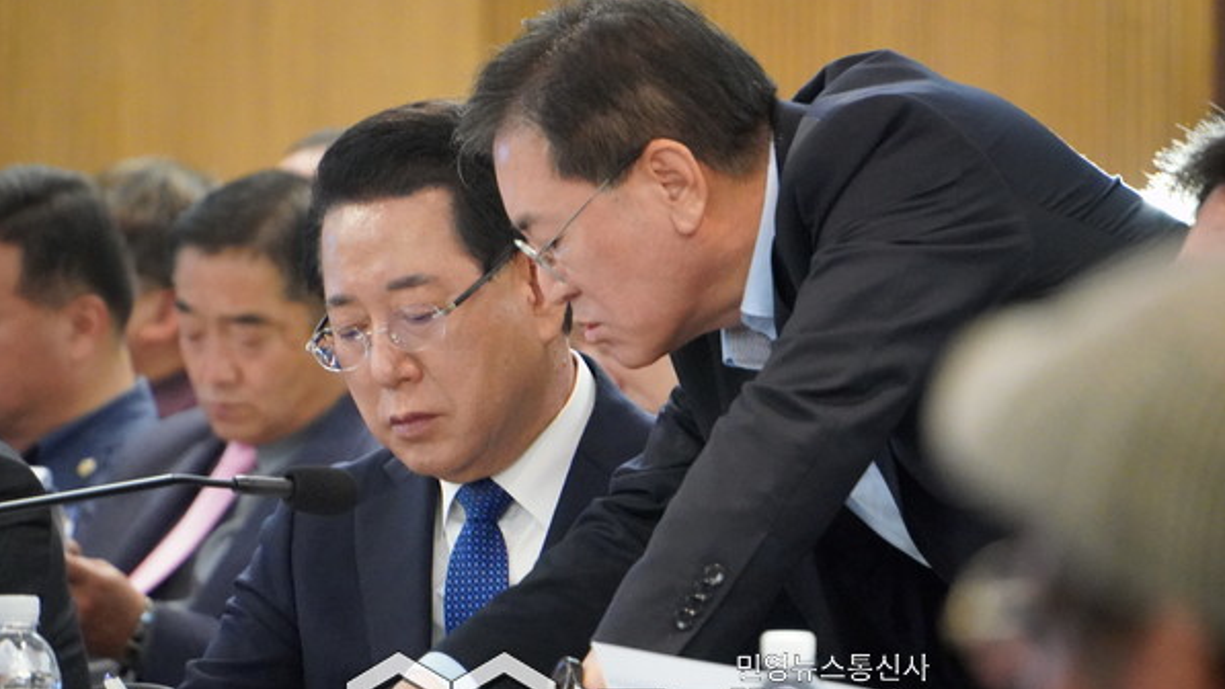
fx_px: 13547
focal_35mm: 417
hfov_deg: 5.2
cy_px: 400
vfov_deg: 2.9
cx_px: 611
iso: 12800
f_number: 6.3
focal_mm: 264
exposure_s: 1/100
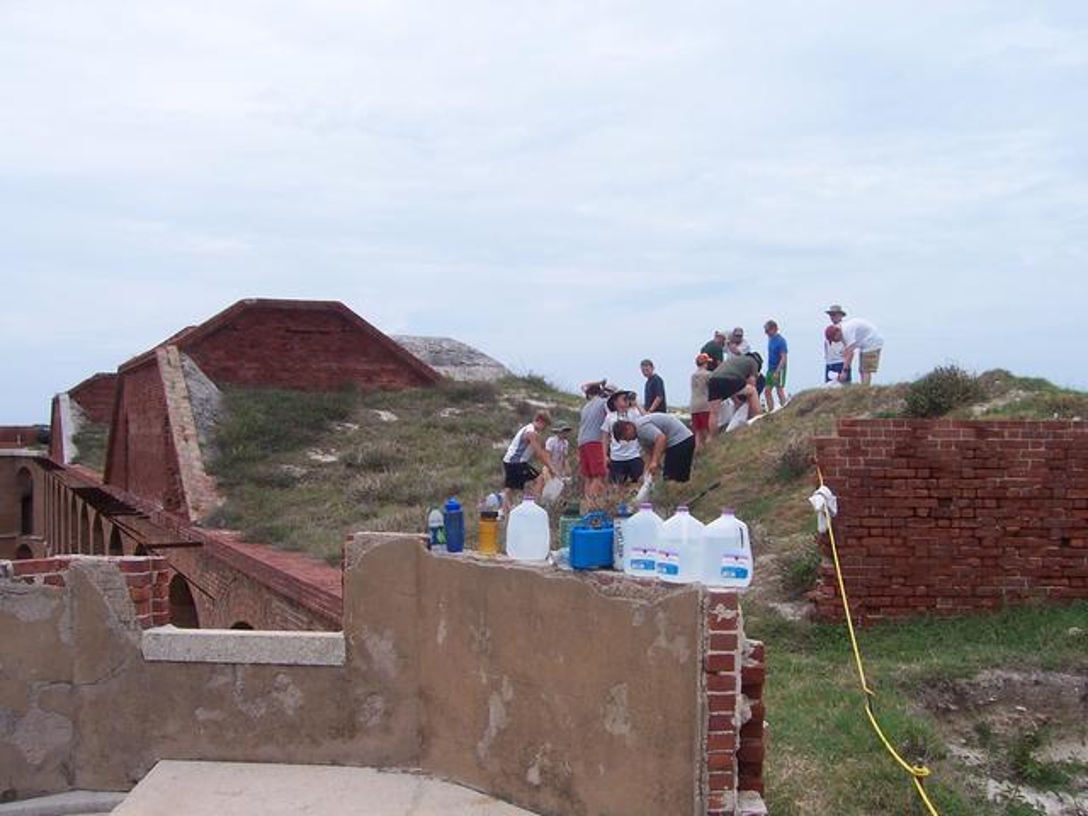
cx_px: 544
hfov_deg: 51.4
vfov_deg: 39.7
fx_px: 1131
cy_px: 408
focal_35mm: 36
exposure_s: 1/500
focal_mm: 6
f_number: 4.8
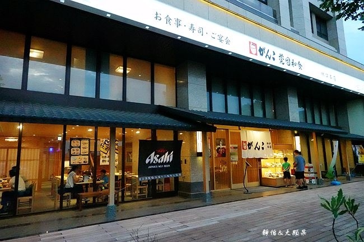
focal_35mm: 24
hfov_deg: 73.8
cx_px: 182
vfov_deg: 53.1
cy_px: 121
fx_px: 243
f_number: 4
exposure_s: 1/640
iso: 8000
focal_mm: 9
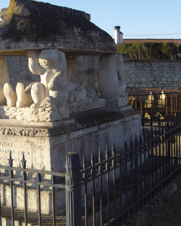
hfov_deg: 25.3
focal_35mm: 59
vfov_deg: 32.0
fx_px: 395
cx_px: 34
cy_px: 104
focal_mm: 6.2
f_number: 2.7
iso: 64
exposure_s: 1/500
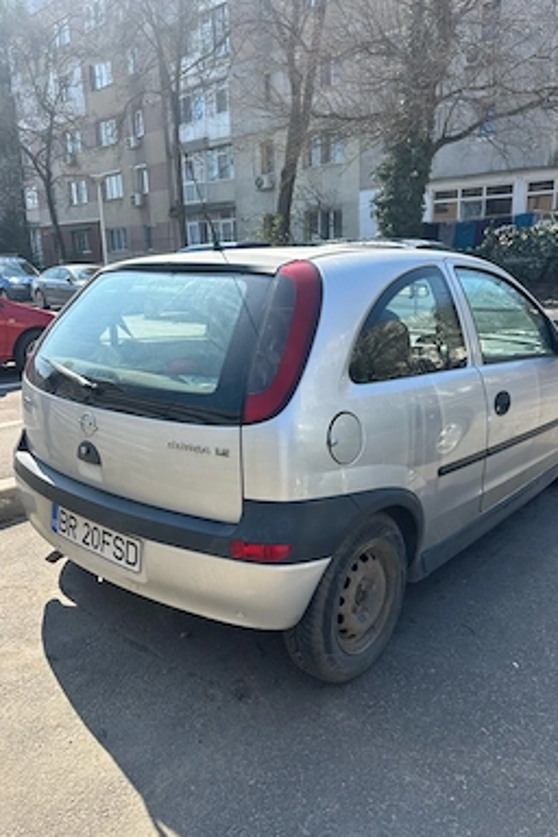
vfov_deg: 69.4
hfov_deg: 49.5
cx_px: 266
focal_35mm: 26
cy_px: 423
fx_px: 604
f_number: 1.78
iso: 80
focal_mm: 6.86
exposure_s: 1/1880
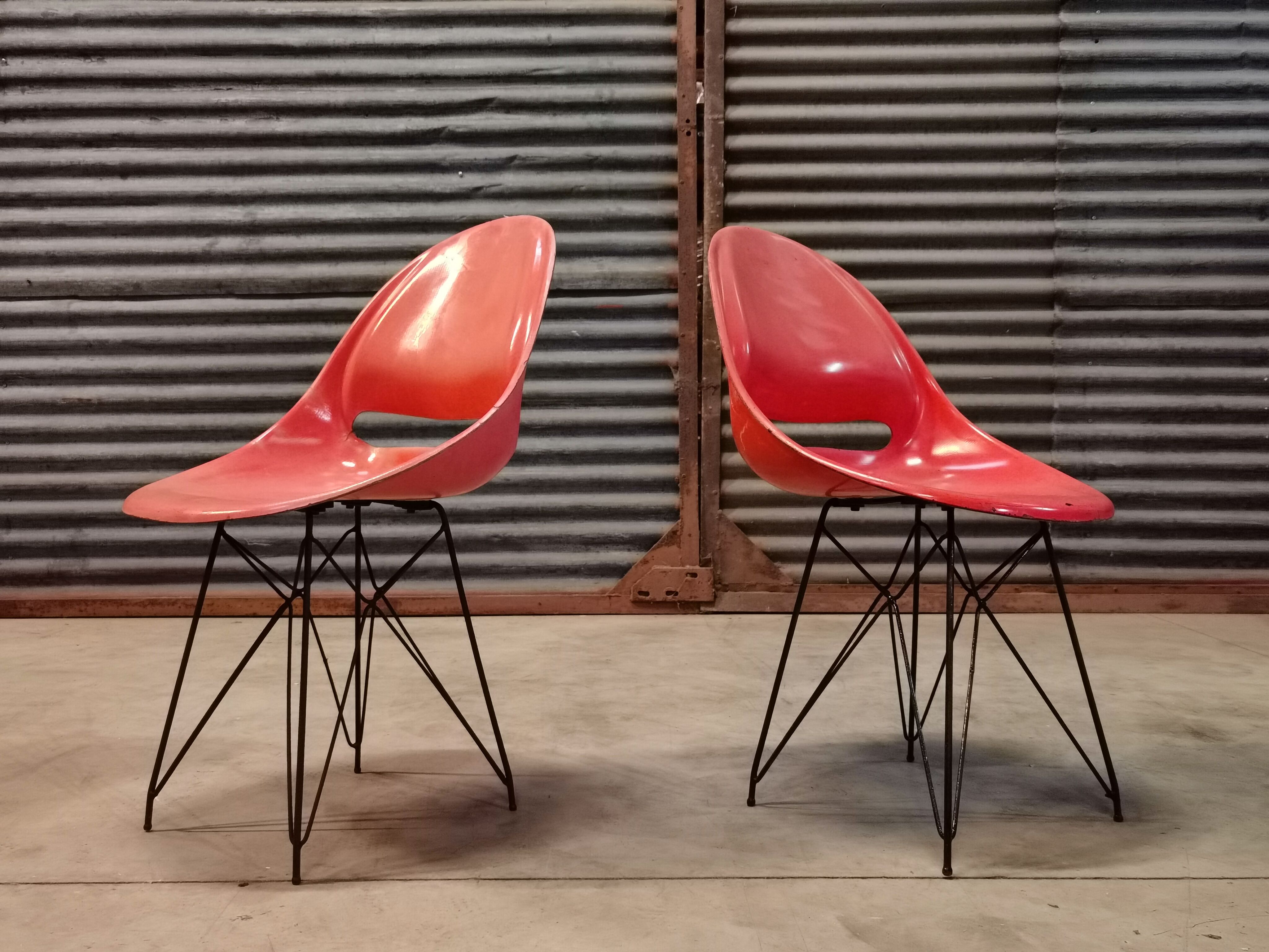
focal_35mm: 32
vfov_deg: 44.2
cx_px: 634
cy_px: 476
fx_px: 1173
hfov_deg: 56.8
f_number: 1.9
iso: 500
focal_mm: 6.71
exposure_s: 1/25
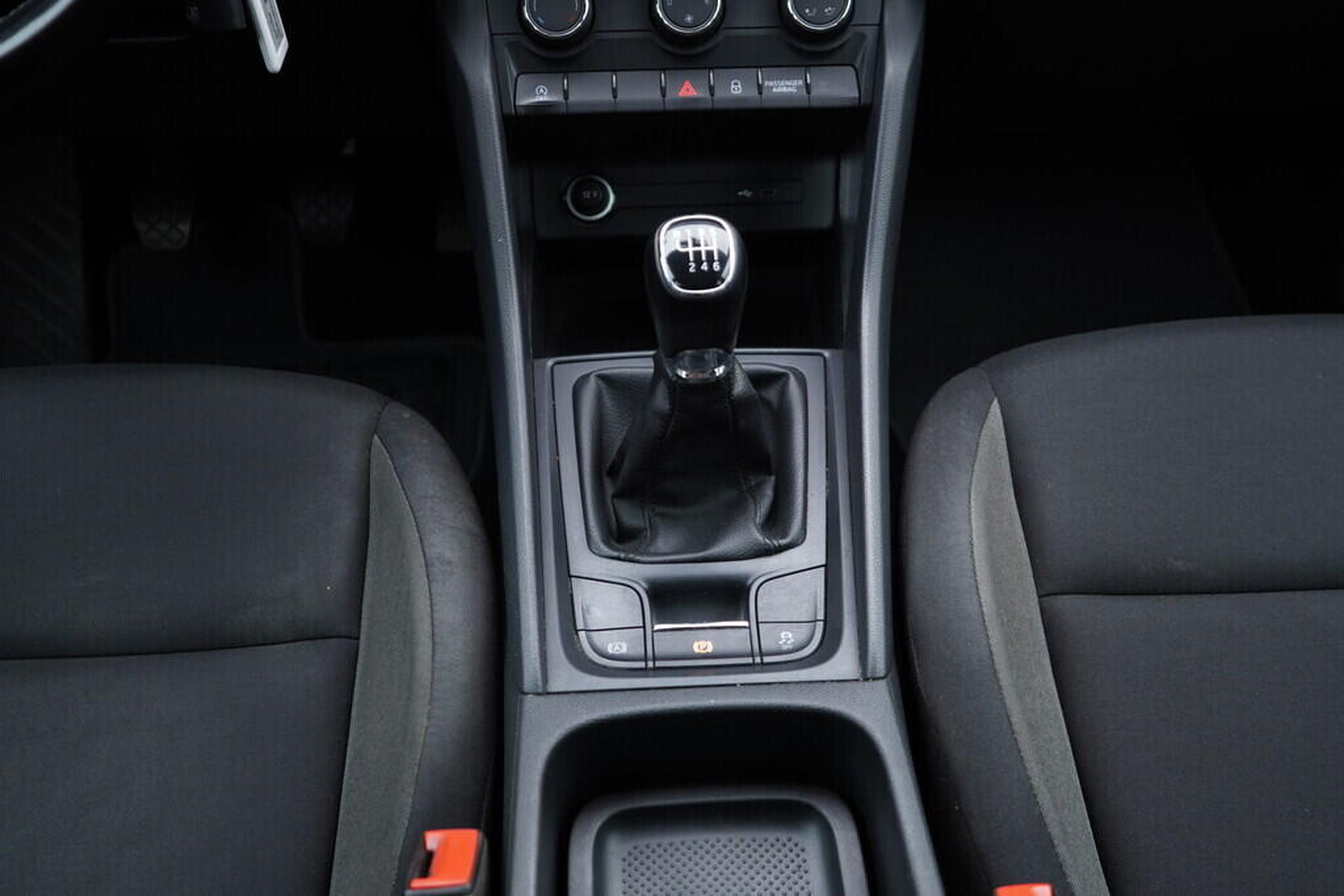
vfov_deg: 36.9
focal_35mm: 36
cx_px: 672
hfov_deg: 53.1
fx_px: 1344
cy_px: 448
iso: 250
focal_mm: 24
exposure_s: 1/40
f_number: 2.8
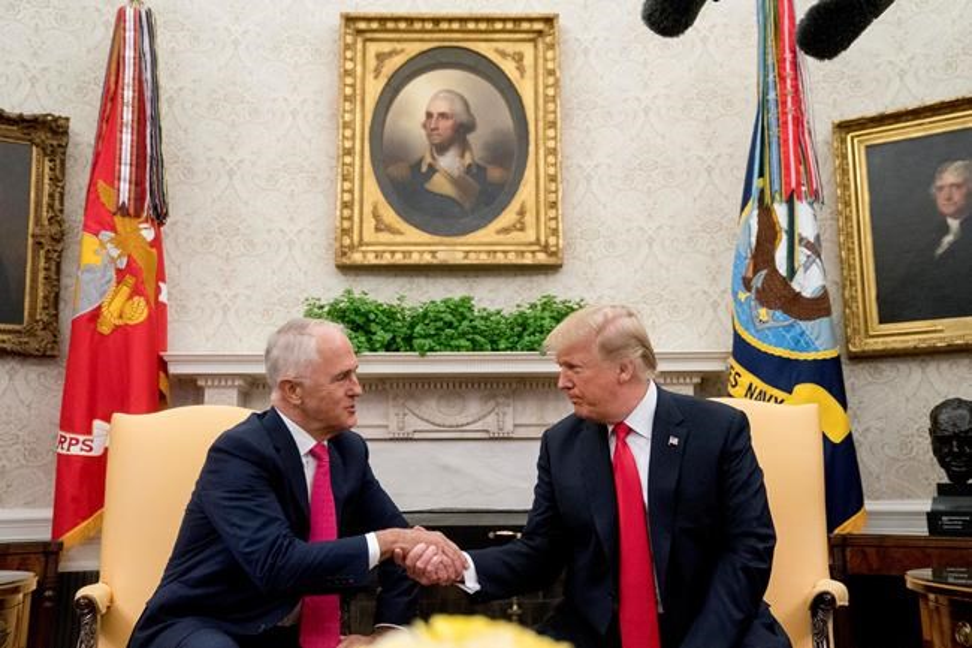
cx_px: 486
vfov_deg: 35.9
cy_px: 324
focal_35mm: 37
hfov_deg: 51.9
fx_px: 999
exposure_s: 1/1000
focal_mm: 37
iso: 10000
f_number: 3.2
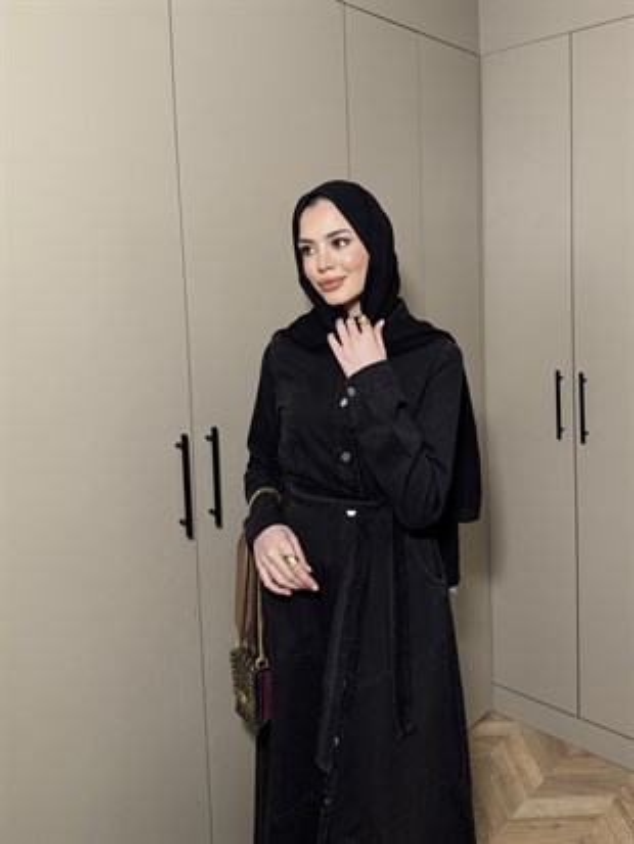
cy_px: 422
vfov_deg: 71.6
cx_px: 317
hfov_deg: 56.8
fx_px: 586
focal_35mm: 24
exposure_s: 1/69
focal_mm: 6.76
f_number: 1.78
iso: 200
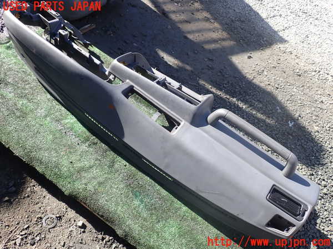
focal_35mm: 30
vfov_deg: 46.8
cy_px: 124
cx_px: 166
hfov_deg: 60.0
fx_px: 289
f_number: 3.2
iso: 100
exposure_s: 1/250
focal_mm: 5.4
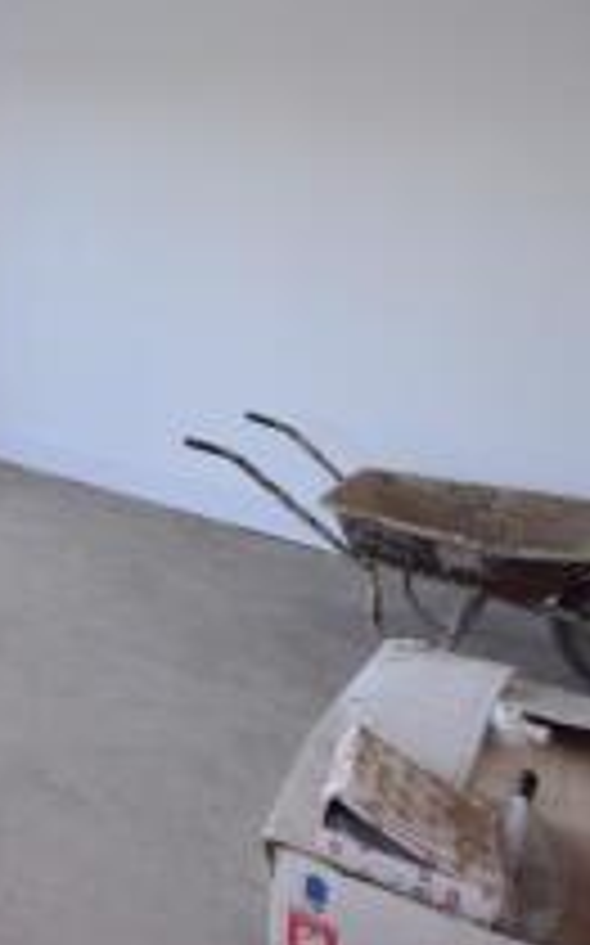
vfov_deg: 49.7
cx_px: -275
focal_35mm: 38
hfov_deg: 25.7
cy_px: 259
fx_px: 983
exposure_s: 1/160
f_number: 6.3
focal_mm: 11
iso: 400
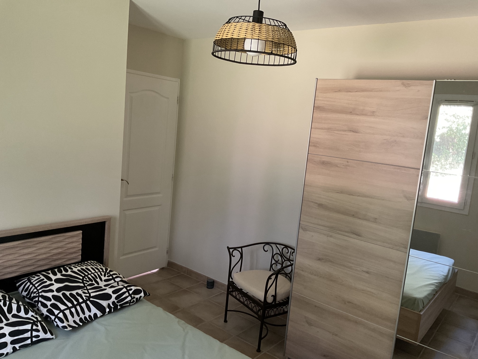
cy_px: 180
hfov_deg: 61.7
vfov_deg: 48.2
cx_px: 239
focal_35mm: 29
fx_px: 400
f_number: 1.8
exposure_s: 1/40
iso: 200
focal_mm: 3
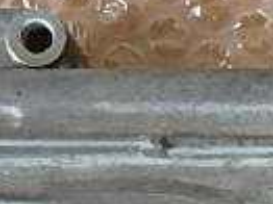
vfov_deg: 10.7
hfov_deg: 15.2
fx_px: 961
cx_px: 381
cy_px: 454
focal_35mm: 122
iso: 125
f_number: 3
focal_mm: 4.5
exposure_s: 1/30
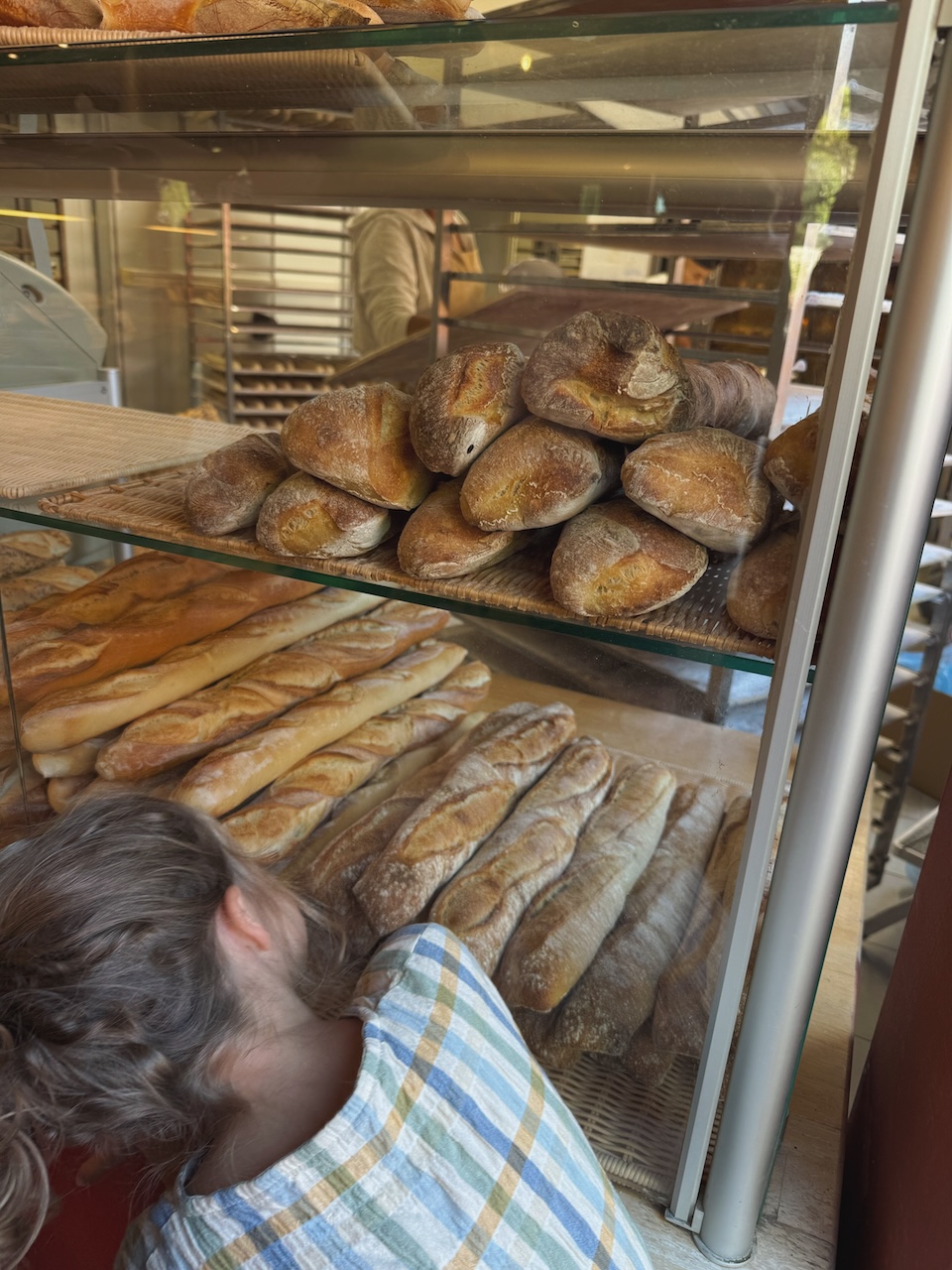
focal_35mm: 24
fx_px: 880
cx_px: 476
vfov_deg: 71.6
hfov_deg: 56.8
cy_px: 635
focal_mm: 6.76
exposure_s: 1/129
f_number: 1.78
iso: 50
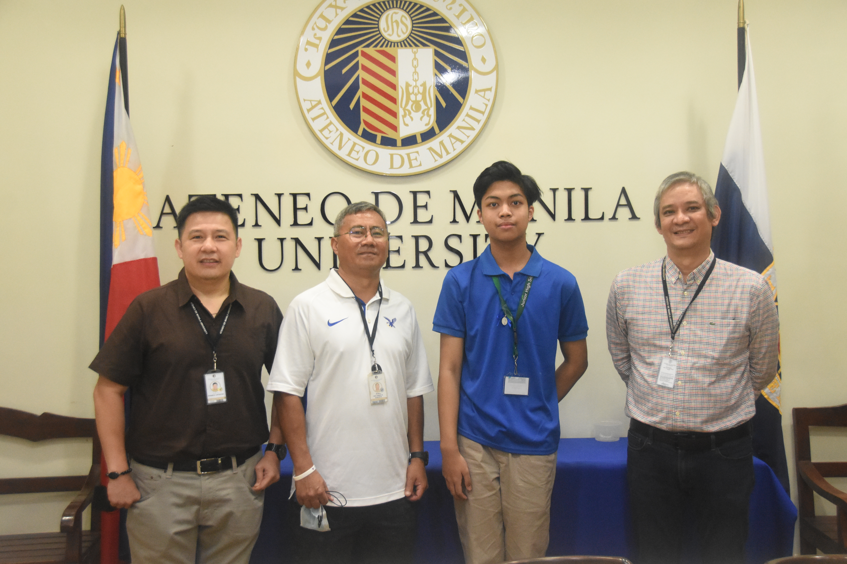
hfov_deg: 42.3
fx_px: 1094
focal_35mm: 46
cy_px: 282
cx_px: 424
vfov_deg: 28.9
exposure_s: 1/125
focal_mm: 31
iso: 4000
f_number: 4.5
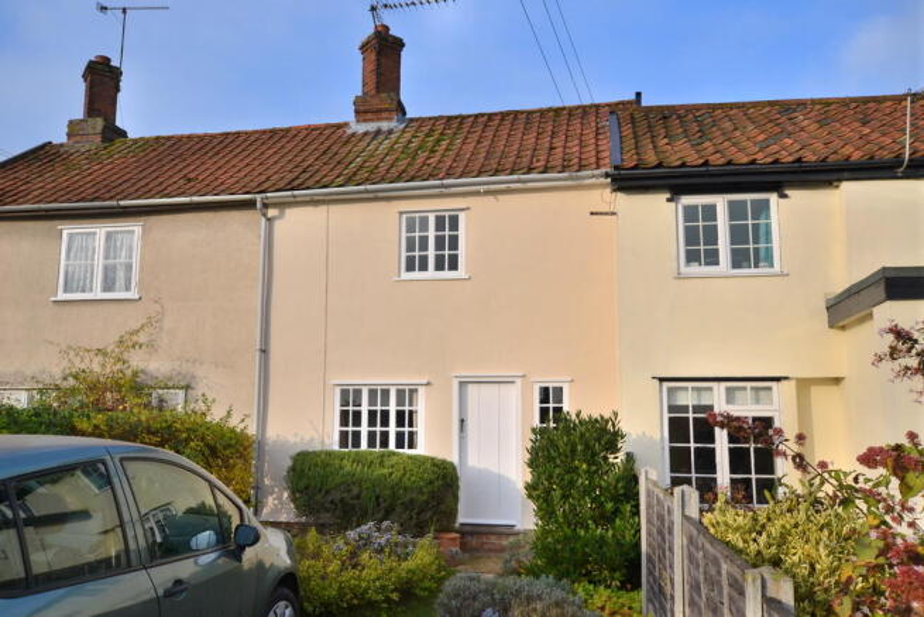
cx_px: 462
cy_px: 308
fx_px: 770
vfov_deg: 43.6
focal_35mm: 30
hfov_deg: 61.9
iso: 100
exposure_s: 1/200
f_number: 7.1
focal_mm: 20
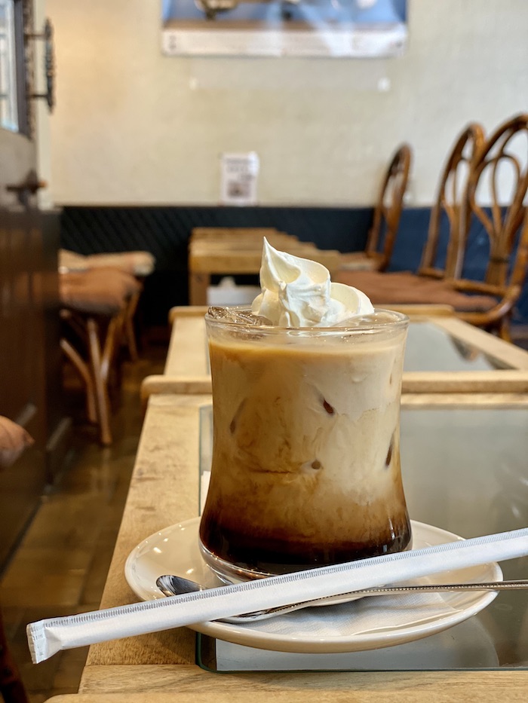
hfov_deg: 28.0
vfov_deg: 36.8
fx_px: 1057
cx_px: 264
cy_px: 352
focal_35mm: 52
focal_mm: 6
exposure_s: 1/50
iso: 125
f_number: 2
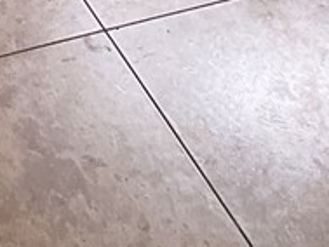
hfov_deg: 12.4
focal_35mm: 157
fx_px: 1493
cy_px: -273
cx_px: -26
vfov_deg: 8.8
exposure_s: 1/122
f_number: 1.8
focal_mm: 3
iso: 50
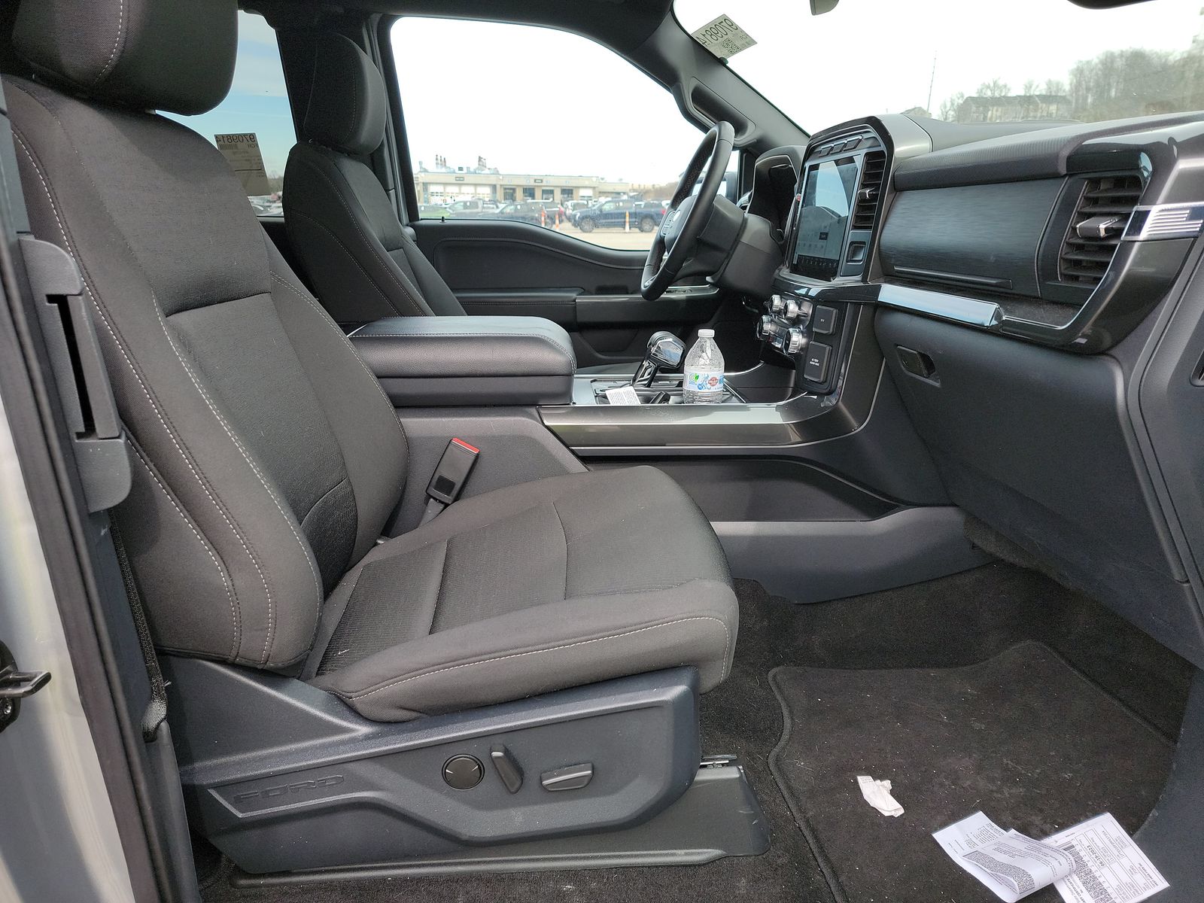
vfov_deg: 56.8
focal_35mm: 24
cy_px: 452
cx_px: 602
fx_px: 835
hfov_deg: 71.6
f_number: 1.8
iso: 50
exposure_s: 1/124
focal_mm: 6.7
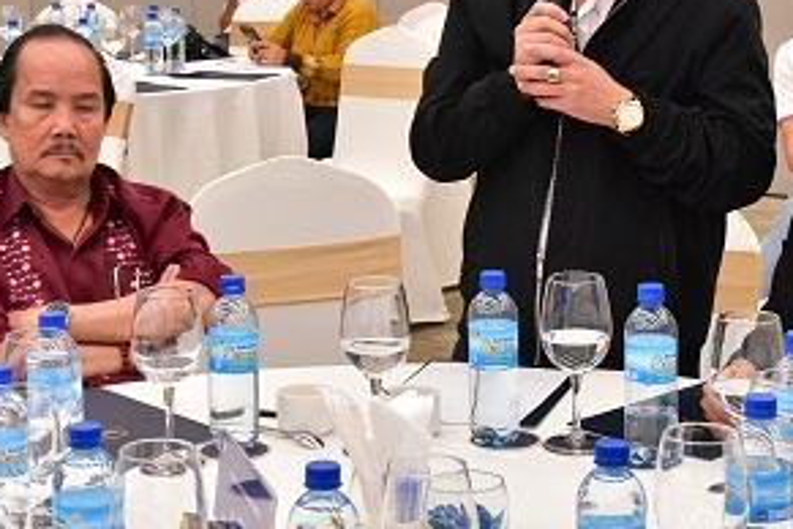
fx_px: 2181
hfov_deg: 20.6
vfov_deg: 13.8
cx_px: 365
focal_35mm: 99
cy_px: 136
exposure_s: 1/50
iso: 4000
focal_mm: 48
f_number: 10
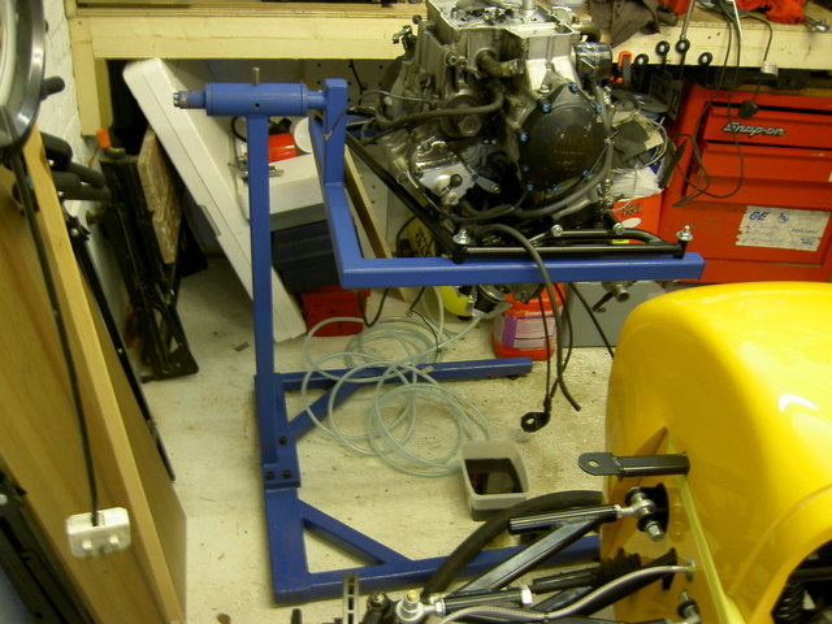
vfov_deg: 41.8
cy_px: 312
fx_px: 817
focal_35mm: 34
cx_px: 416
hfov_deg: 54.0
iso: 50
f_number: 2.8
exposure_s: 1/8
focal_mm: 5.6
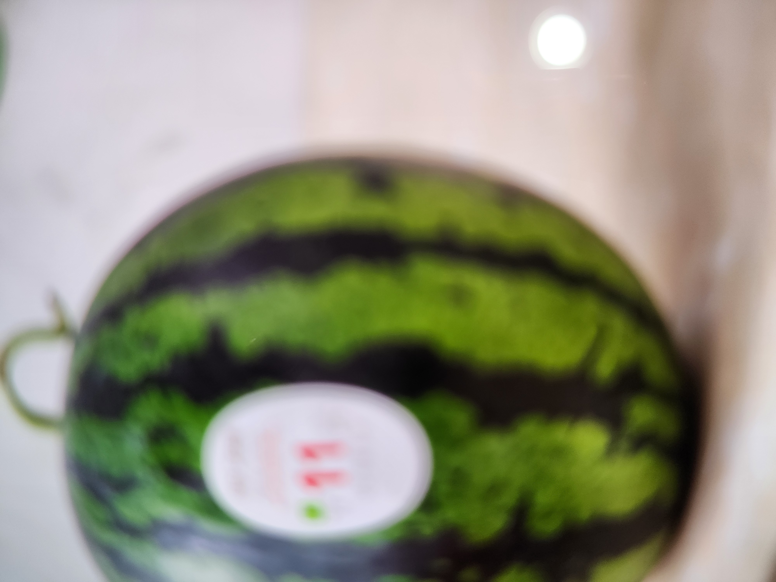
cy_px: 291
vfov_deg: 58.9
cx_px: 388
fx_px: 516
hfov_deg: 73.9
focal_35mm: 23
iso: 125
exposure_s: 1/60
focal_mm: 6.4
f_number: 1.8
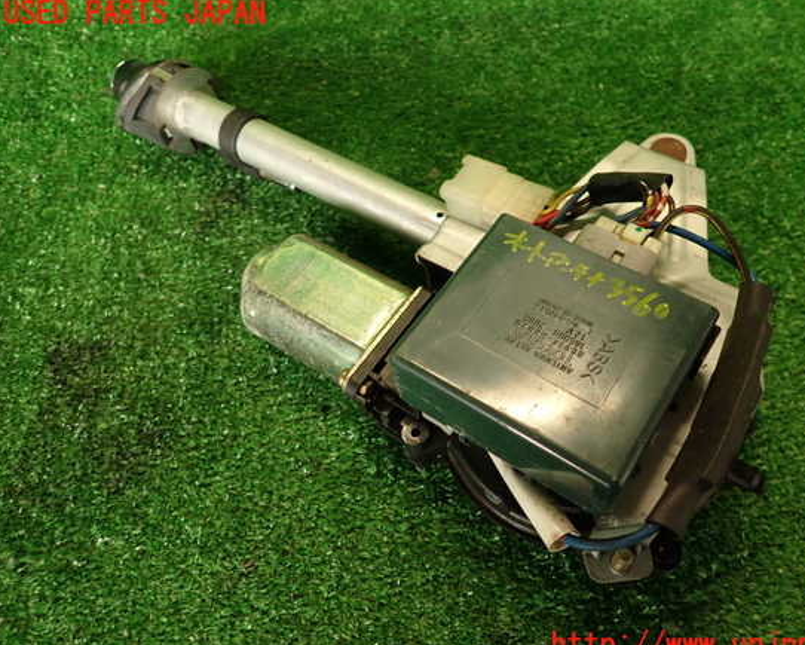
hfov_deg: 63.9
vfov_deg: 53.2
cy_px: 330
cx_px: 441
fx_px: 644
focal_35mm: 27
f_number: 2
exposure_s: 1/60
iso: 200
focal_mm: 4.5
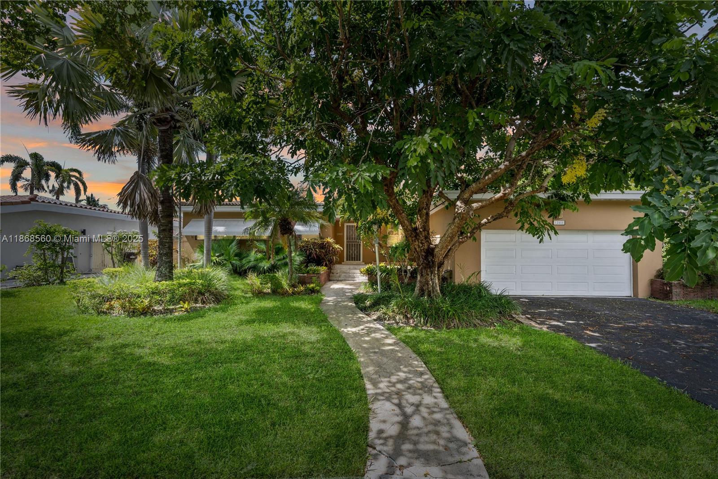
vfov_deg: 73.7
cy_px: 240
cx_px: 359
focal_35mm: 16
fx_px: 319
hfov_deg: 96.7
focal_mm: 16
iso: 400
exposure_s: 1/160
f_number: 8
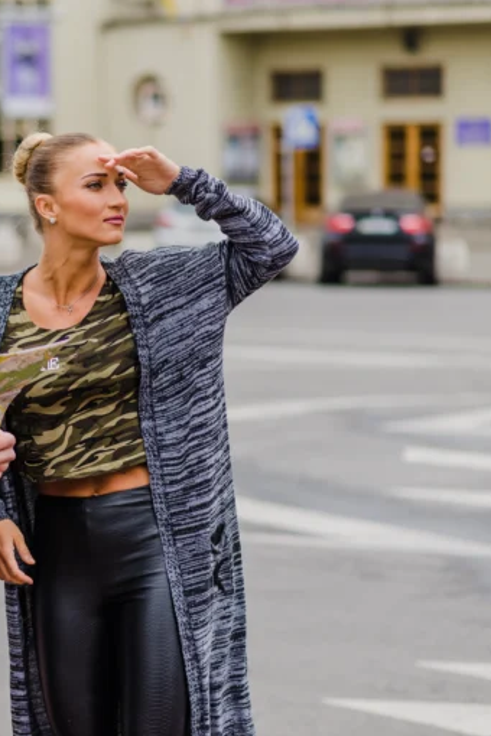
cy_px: 369
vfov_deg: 16.0
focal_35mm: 128
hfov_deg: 10.6
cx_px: -59
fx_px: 2618
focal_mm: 85
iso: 125
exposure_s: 1/640
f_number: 2.5
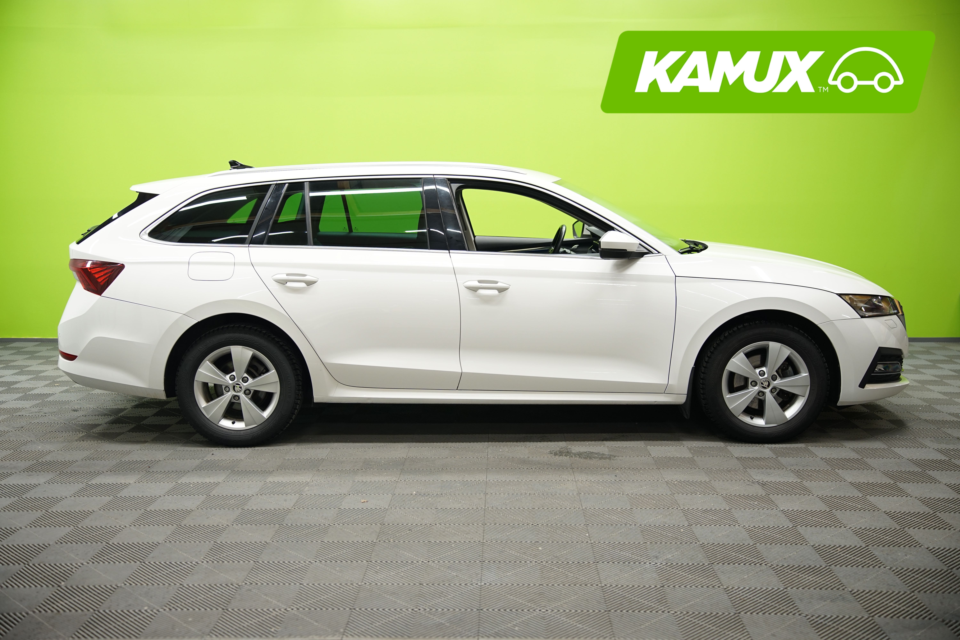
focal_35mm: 38
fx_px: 1013
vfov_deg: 35.1
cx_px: 480
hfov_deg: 50.7
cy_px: 320
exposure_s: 1/40
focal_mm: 38
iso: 500
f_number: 2.8
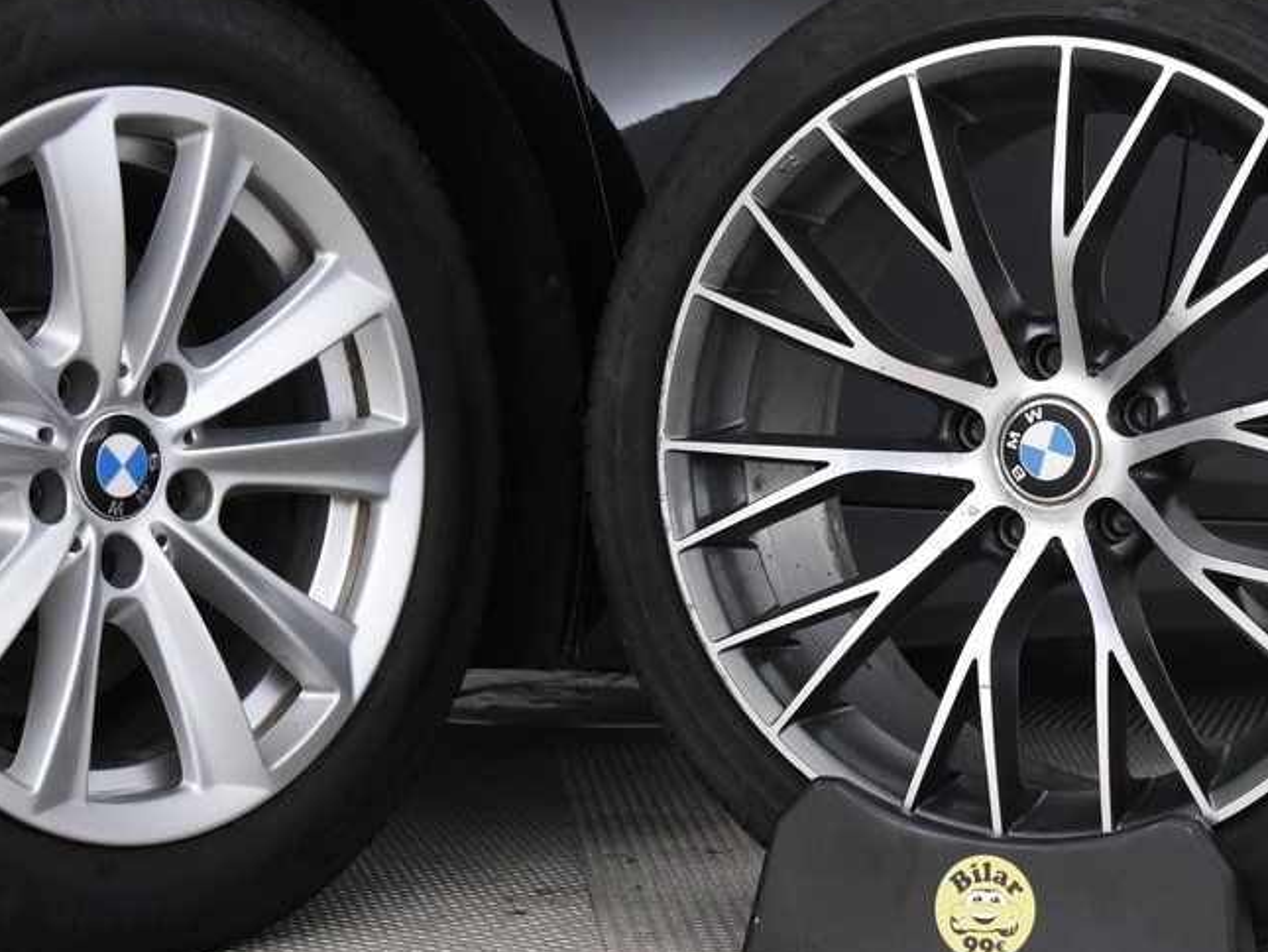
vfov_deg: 18.0
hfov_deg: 23.8
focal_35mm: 82
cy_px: 468
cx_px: 609
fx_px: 3004
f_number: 5
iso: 4000
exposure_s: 1/80
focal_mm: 34
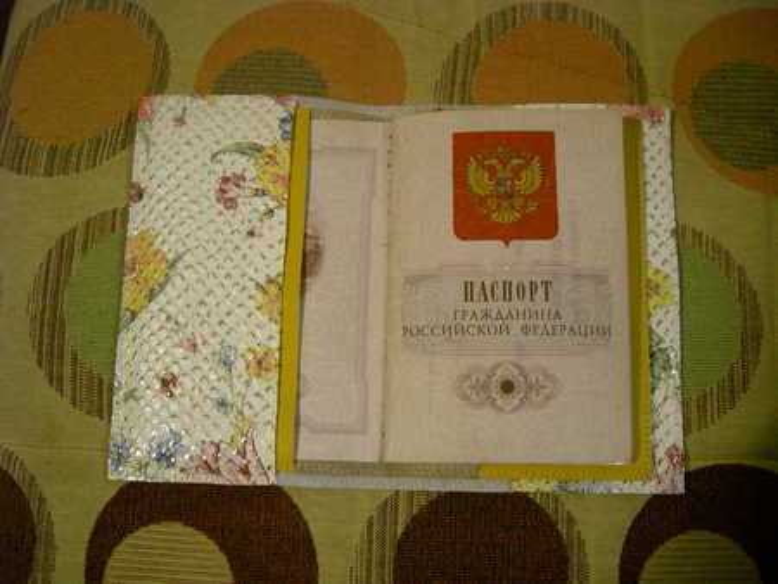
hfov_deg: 49.0
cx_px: 389
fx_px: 855
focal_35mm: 38
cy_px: 292
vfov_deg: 37.8
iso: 400
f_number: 2.7
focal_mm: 6.2
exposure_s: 1/25
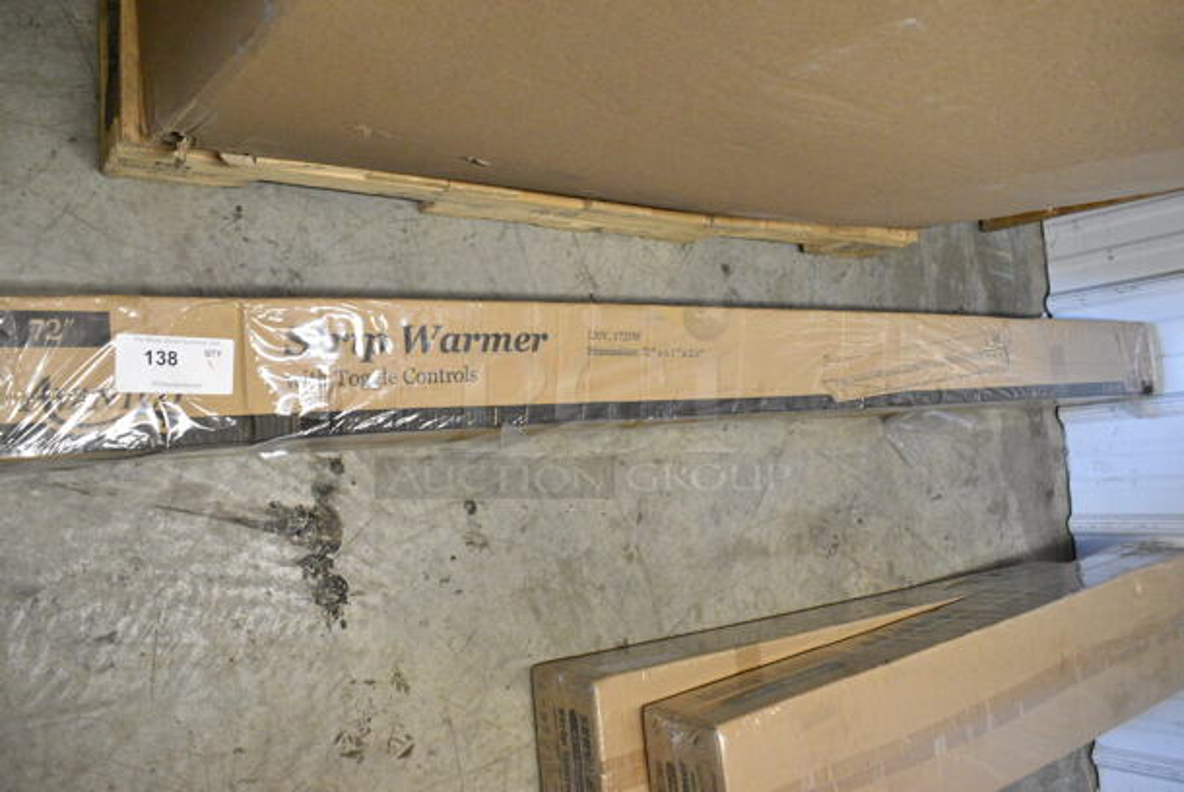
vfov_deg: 43.7
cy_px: 396
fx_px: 988
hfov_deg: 61.9
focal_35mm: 30
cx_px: 592
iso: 6400
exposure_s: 1/125
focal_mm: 20
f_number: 6.3
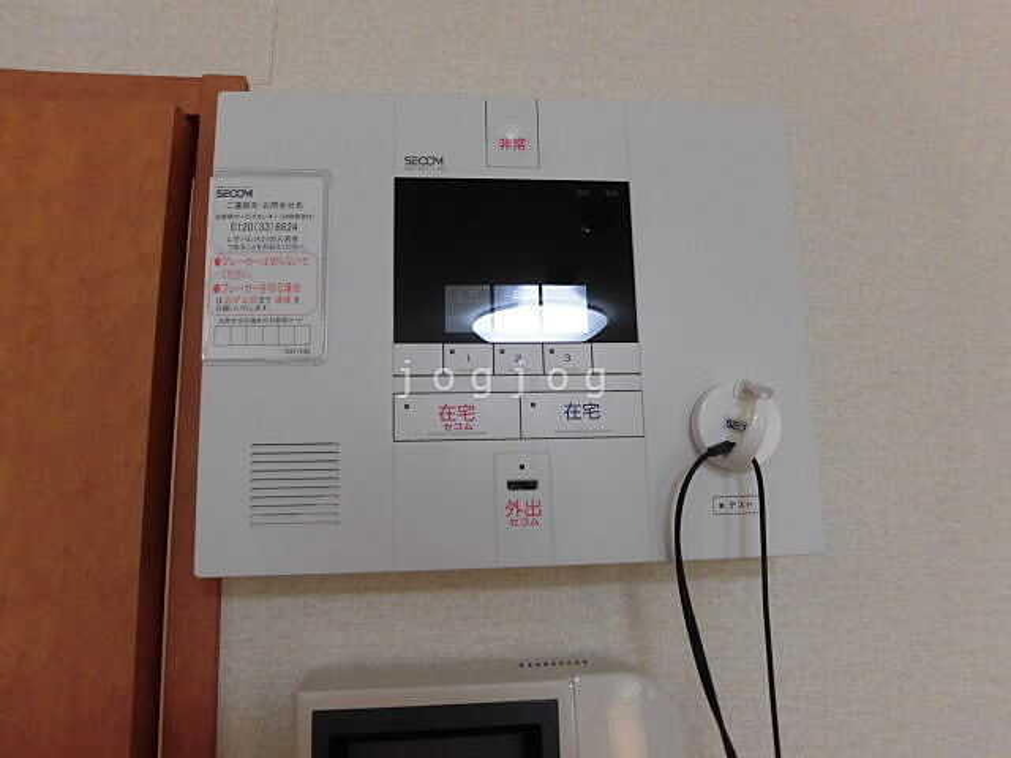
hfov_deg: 71.6
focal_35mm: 24
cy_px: 379
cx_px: 506
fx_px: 701
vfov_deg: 56.8
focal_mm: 4.3
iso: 250
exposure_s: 1/50
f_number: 3.1
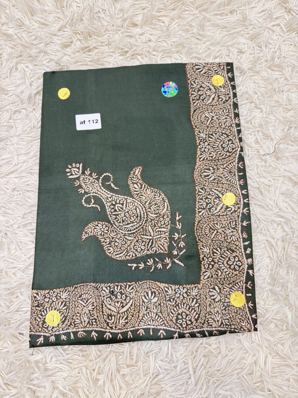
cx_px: 149
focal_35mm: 24
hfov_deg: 56.8
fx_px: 275
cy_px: 199
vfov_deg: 71.6
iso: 320
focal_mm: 6.76
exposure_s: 1/189
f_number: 1.78
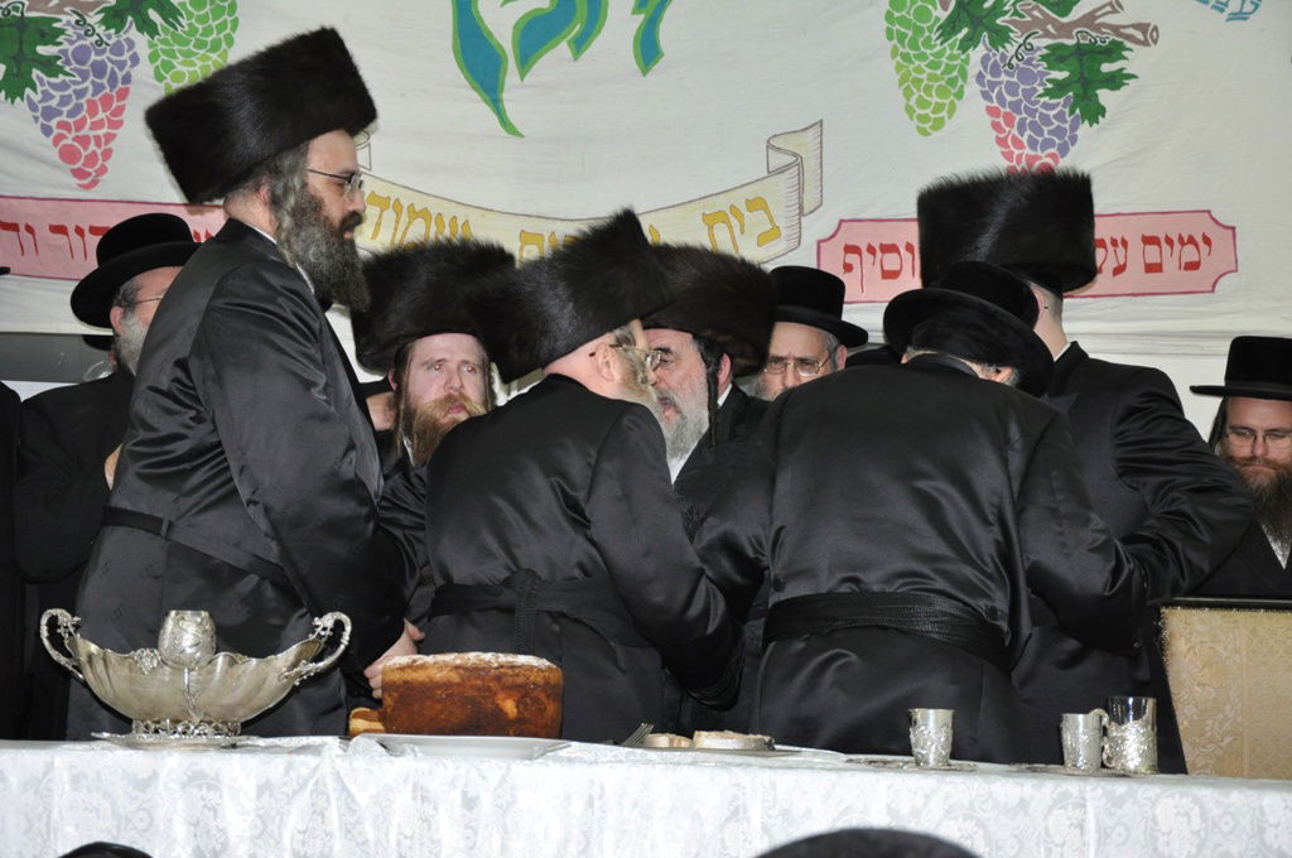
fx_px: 2151
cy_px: 429
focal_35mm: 60
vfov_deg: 22.6
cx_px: 646
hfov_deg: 33.4
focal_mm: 40
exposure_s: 1/60
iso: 800
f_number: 4.5
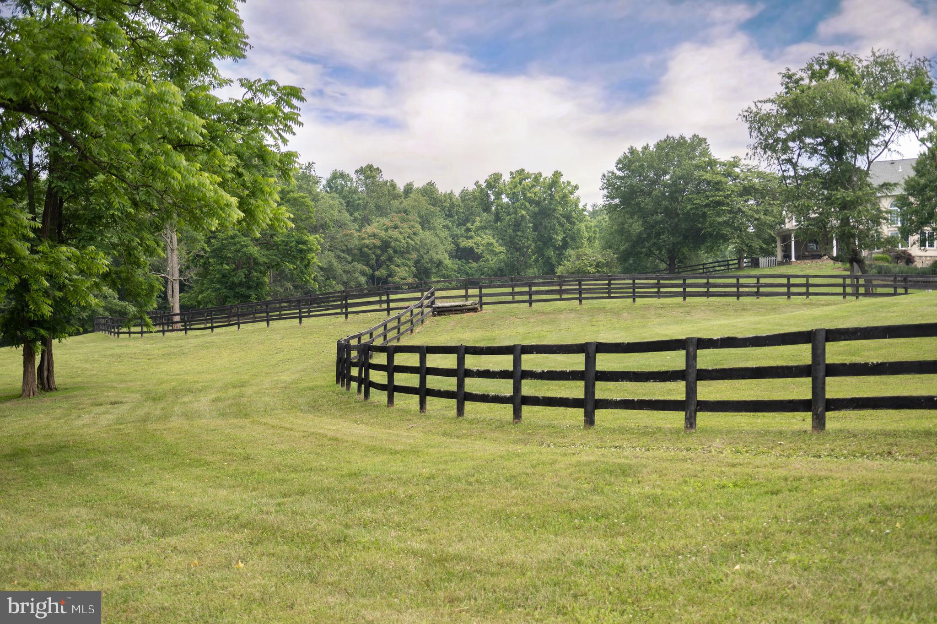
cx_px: 468
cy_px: 312
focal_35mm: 46
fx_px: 1197
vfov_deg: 29.2
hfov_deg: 42.8
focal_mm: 31
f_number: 2.8
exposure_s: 1/400
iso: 80
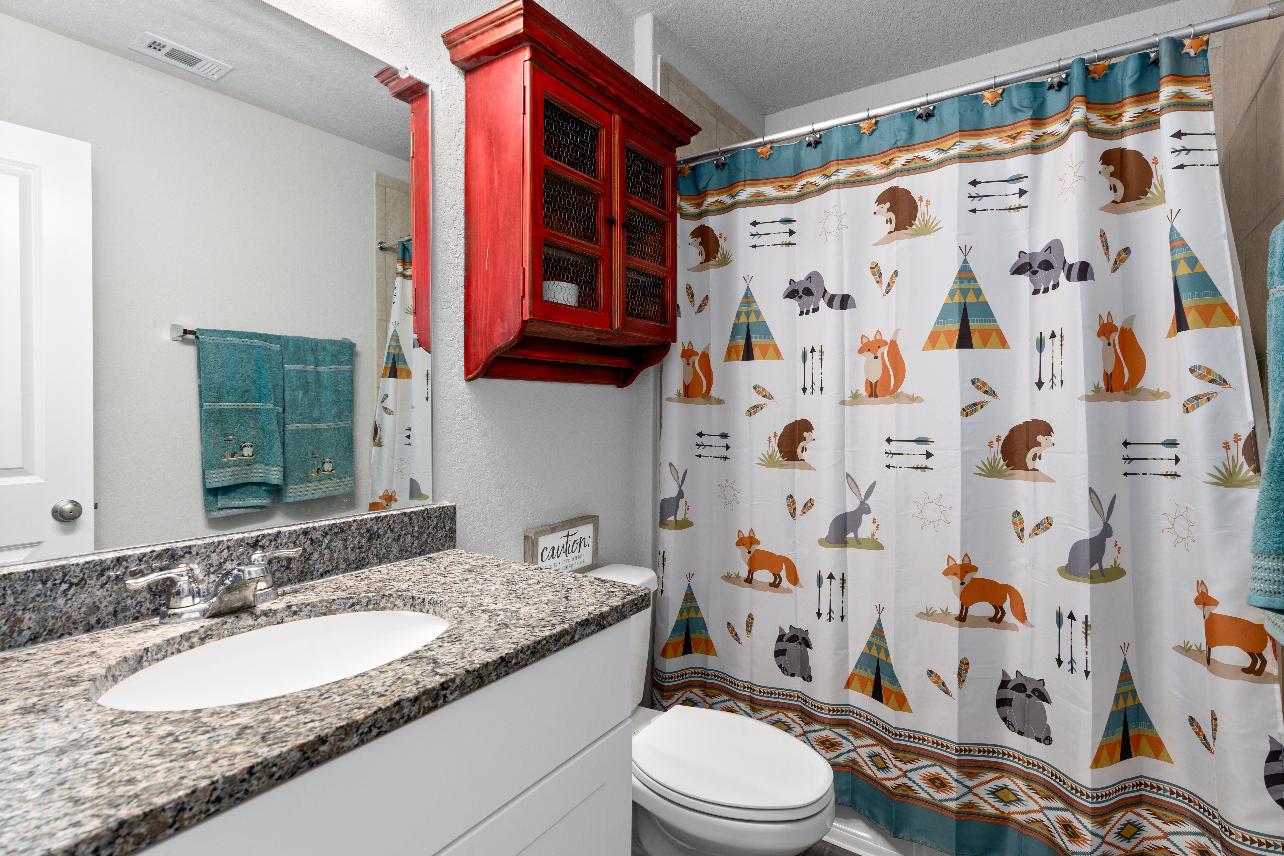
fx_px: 606
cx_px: 675
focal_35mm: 17
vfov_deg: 70.4
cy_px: 417
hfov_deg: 93.2
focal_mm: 16
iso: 200
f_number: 8
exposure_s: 1.3
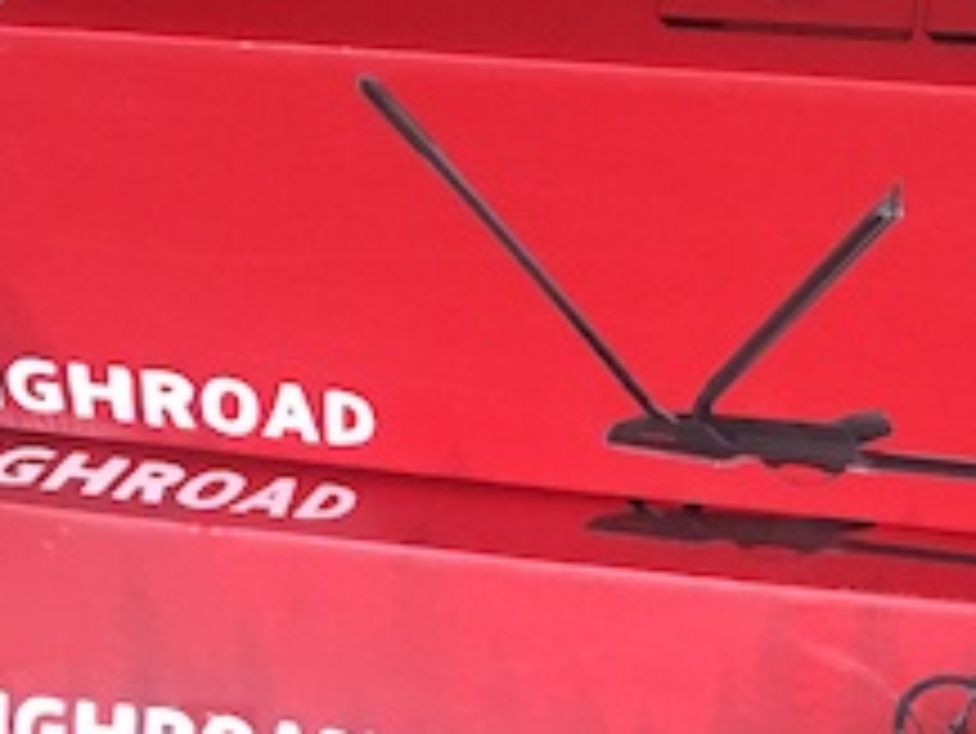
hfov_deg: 17.9
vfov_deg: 12.7
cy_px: 1265
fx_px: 3019
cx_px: 976
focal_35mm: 107
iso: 200
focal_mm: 4.15
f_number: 2.2
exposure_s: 1/20
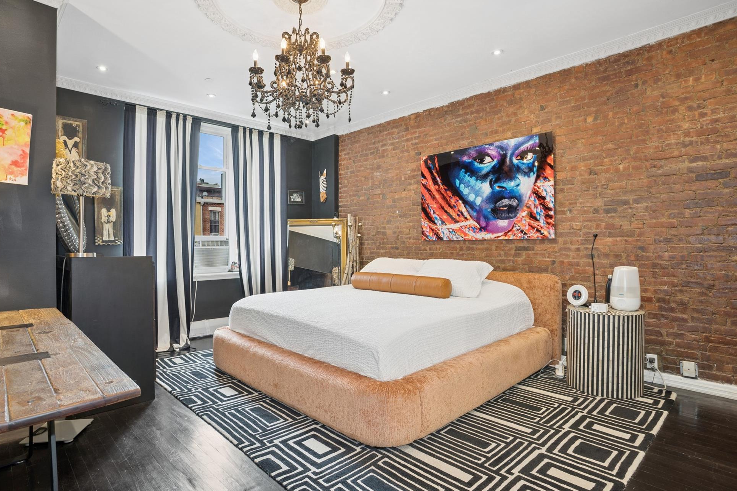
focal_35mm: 18
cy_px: 247
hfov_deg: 89.9
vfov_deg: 67.4
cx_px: 348
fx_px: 368
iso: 100
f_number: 8
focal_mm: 17
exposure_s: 1/1.67
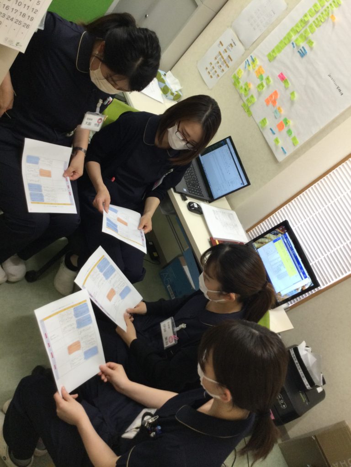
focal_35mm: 31
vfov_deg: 58.4
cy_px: 234
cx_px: 176
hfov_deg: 45.4
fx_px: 419
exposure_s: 1/30
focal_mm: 3.3
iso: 50
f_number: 2.4
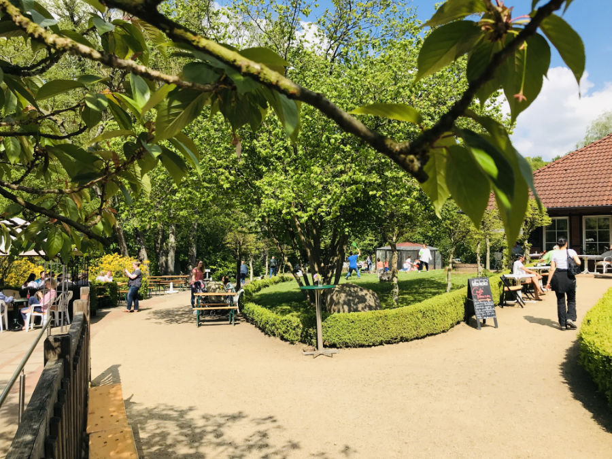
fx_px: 495
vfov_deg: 49.7
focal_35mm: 28
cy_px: 230
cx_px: 306
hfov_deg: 63.4
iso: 20
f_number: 1.8
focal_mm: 4
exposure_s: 1/1709
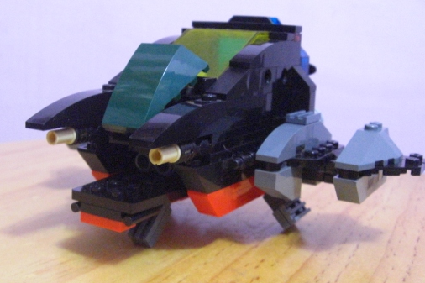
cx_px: 203
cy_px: 137
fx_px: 590
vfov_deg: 27.0
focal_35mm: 50
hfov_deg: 39.6
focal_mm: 6.2
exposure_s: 1/13
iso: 800
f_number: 2.7
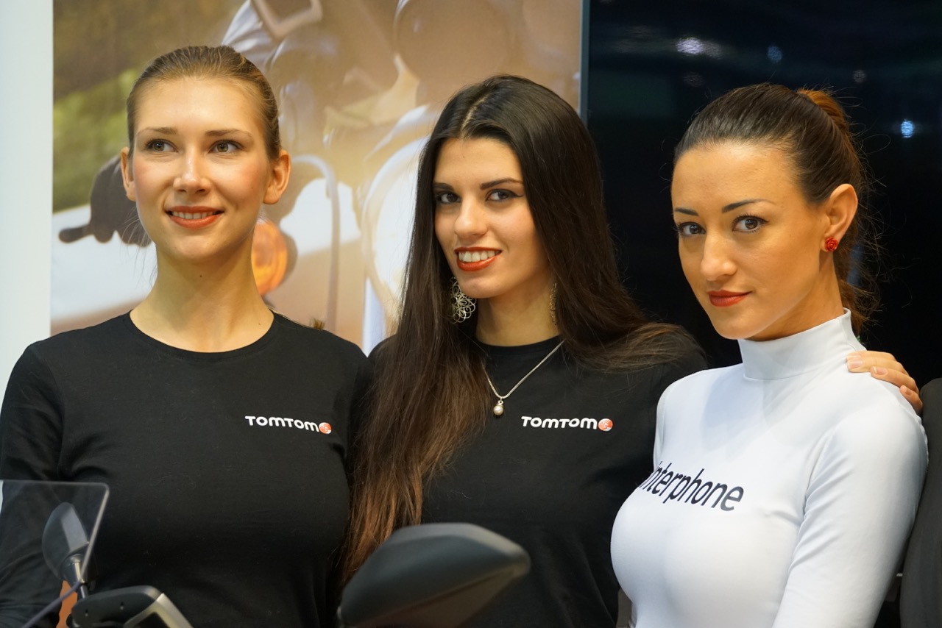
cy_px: 314
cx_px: 471
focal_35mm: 112
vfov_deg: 12.2
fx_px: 2931
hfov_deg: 18.3
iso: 2000
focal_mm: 75
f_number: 5.6
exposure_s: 1/160
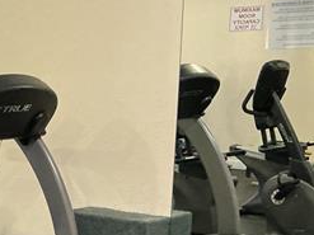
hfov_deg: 18.6
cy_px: 279
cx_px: -150
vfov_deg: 15.2
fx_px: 852
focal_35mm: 94
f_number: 1.8
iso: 250
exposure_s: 1/60
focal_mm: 3
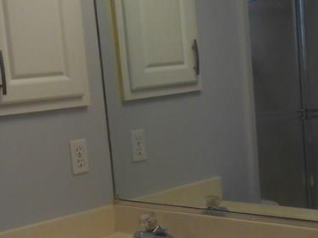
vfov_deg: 20.1
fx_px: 661
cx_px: 150
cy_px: 207
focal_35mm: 72
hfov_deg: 27.0
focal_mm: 4.7
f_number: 3.4
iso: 200
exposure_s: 1/60
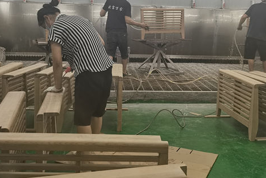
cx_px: 148
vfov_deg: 28.9
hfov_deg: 42.7
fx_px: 340
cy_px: 48
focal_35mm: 46
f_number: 1.8
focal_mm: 5.58
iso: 250
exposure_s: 1/120
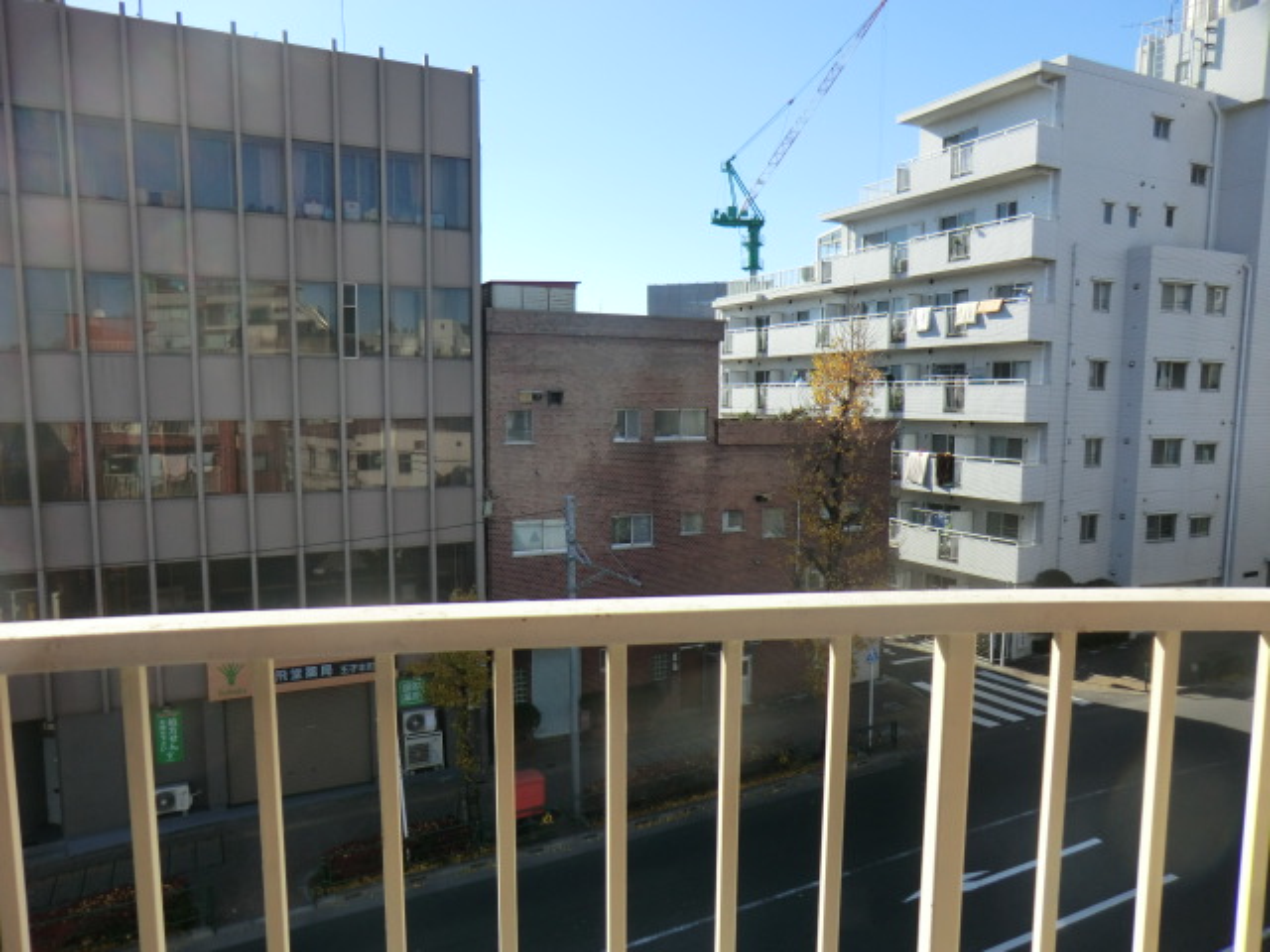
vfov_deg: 56.8
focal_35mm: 24
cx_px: 635
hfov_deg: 71.6
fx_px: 881
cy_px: 476
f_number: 3.2
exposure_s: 1/640
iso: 80
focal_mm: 4.3
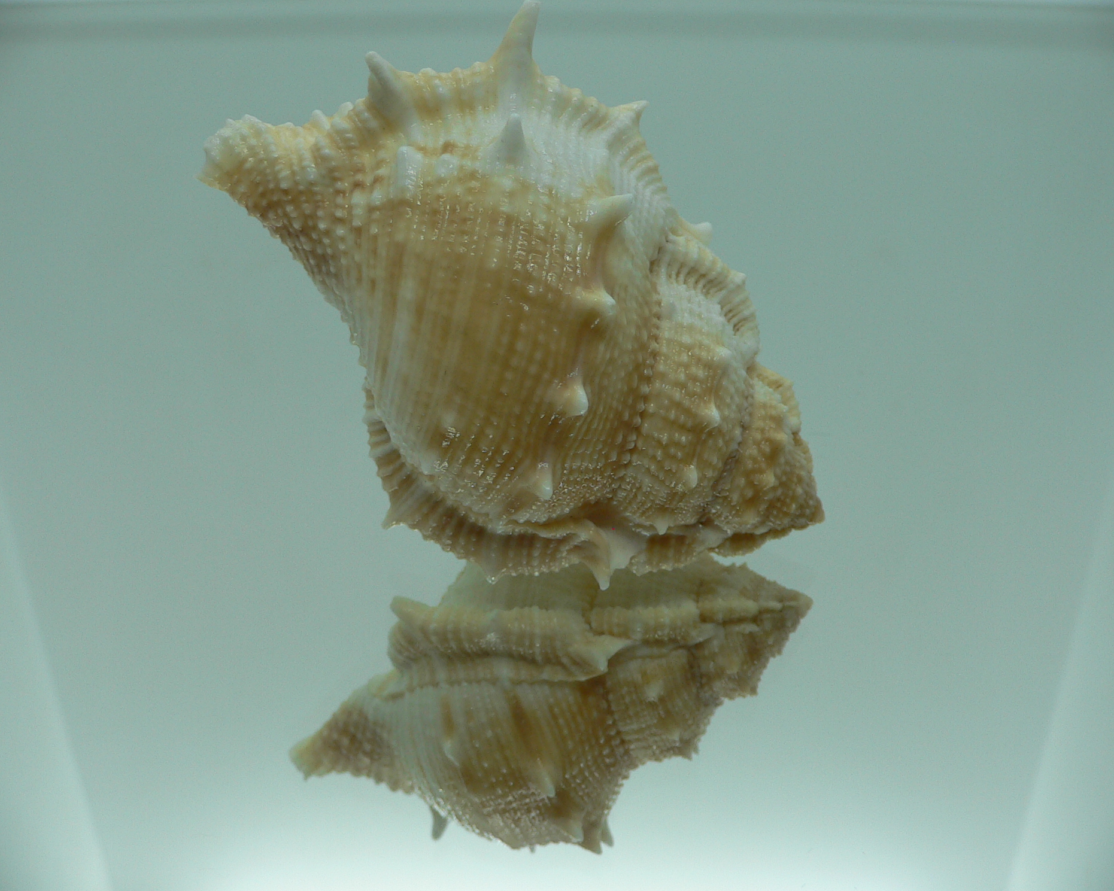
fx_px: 1220
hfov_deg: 49.1
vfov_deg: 40.1
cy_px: 440
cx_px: 546
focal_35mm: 37
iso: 80
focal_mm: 4.6
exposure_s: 1/80
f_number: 2.8
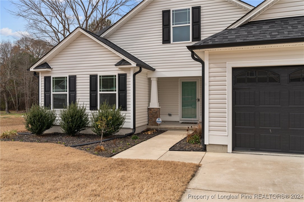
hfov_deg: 61.9
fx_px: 253
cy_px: 101
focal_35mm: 30
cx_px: 152
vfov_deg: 43.6
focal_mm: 30
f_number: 8
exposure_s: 1/320
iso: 200
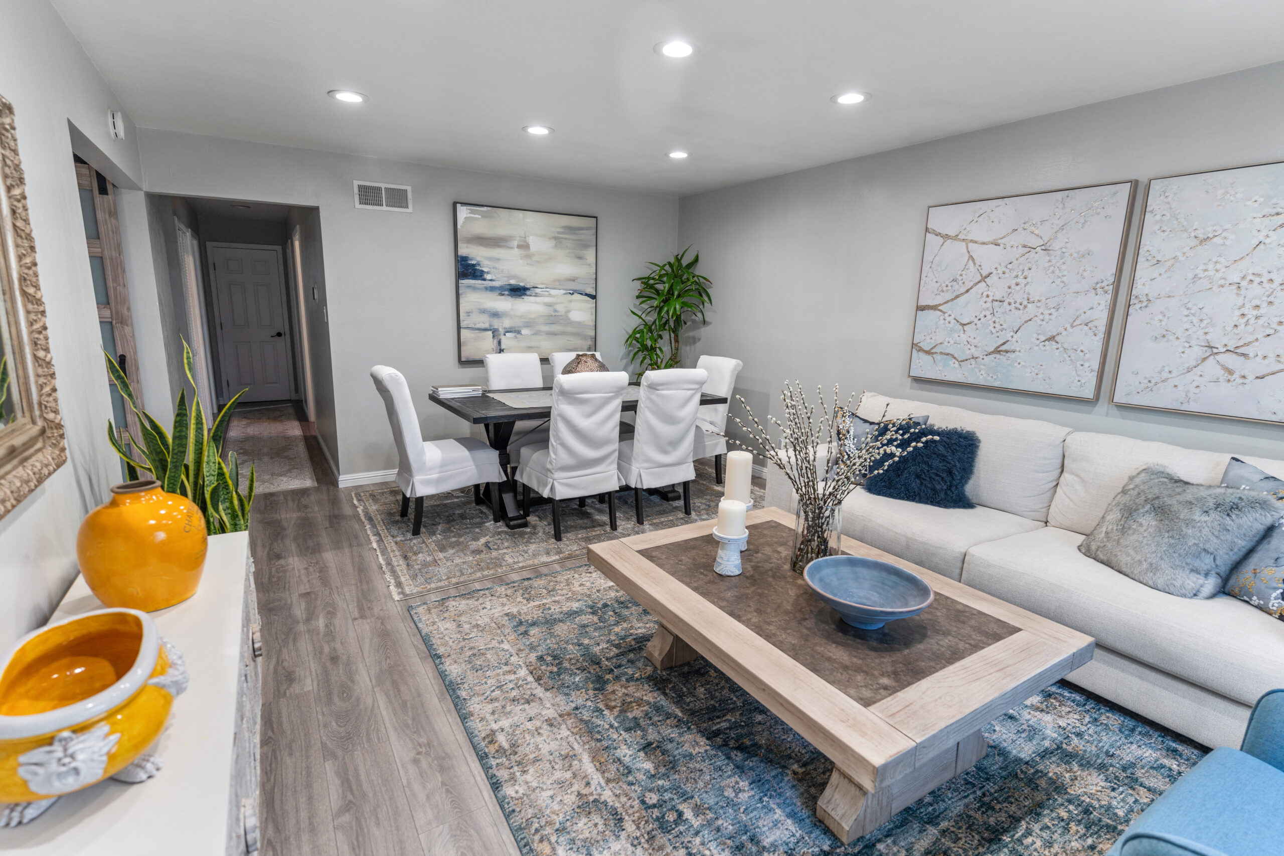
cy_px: 428
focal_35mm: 17
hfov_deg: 93.3
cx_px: 642
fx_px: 606
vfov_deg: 70.4
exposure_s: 1/30
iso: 160
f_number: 2.8
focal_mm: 17
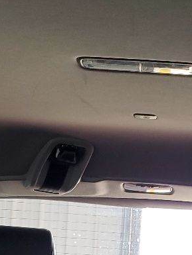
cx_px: 132
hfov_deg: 13.7
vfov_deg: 17.1
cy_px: 332
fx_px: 798
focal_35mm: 108
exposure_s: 1/50
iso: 71
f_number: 1.5
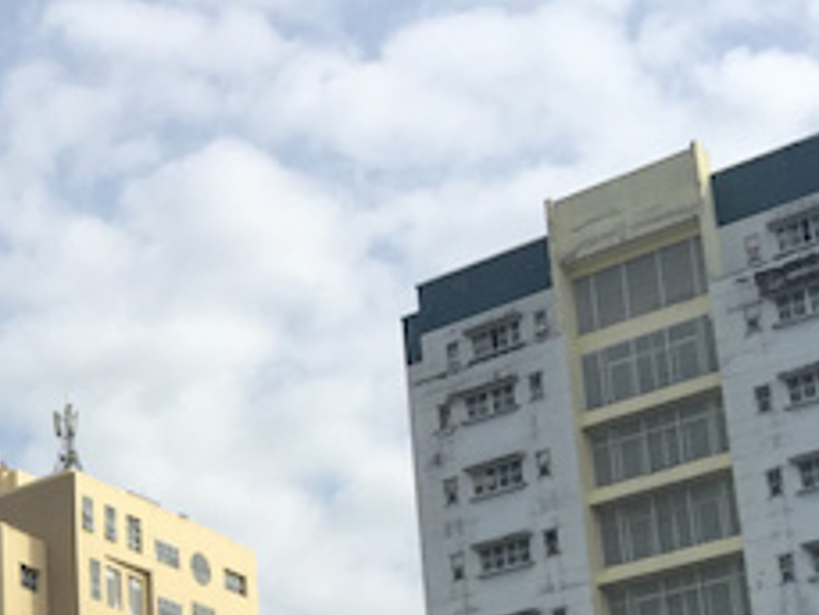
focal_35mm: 86
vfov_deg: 16.3
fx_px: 2036
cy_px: 787
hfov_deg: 20.7
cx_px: -250
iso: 32
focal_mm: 4.15
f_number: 2.2
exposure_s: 1/1799
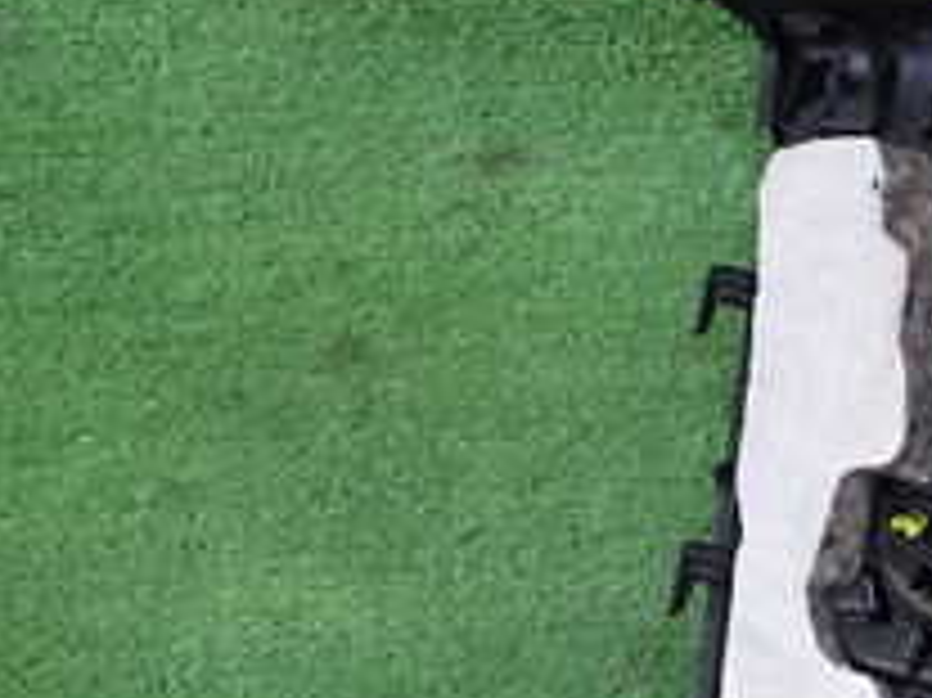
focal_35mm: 87
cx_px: 1054
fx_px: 2341
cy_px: 518
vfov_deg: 16.9
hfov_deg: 21.3
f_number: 2.3
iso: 400
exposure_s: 1/30
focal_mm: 5.4
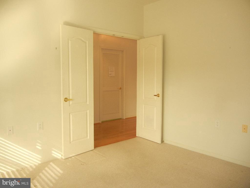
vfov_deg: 46.8
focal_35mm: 30
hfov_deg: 60.0
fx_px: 217
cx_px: 125
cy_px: 94
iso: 160
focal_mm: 5.4
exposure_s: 1/61.7
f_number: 3.5
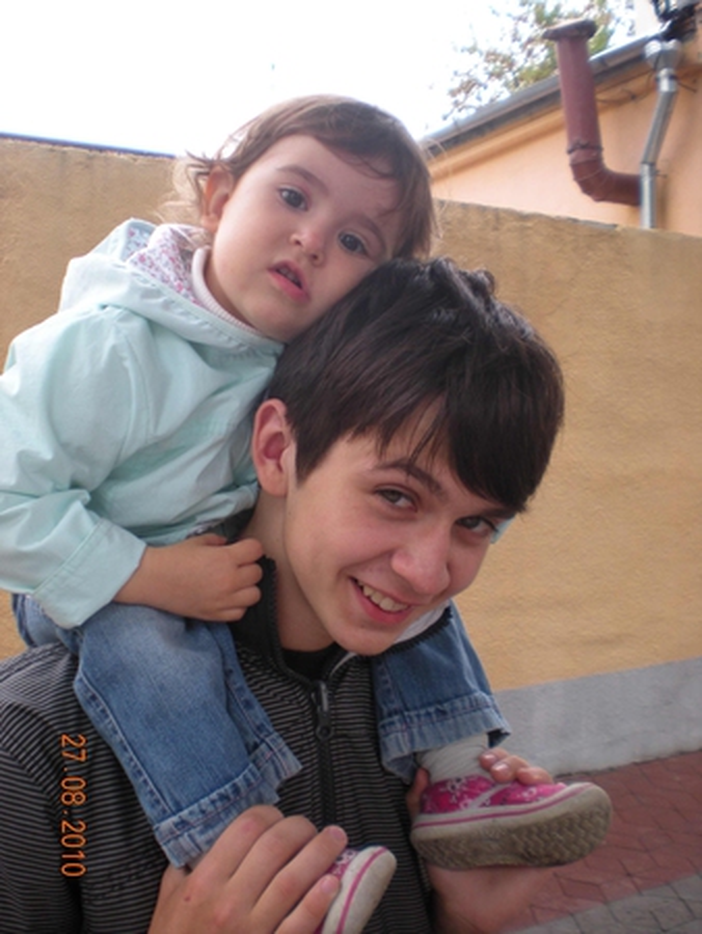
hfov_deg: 37.8
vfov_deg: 49.0
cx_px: 351
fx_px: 1027
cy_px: 467
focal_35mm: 38
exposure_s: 1/59
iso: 82
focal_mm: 6.3
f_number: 3.1
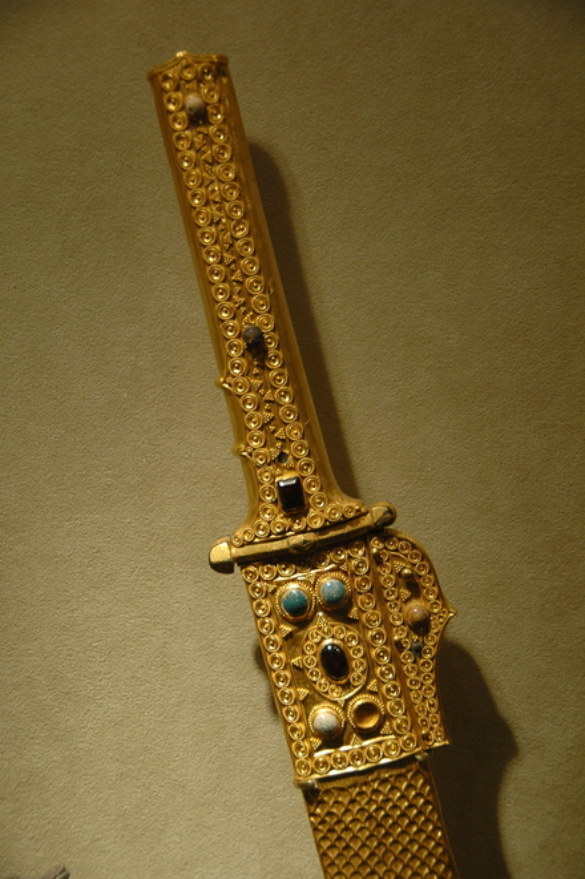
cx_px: 292
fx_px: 2049
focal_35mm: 84
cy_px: 440
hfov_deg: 16.2
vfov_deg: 24.2
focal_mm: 56
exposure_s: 1/30
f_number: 5
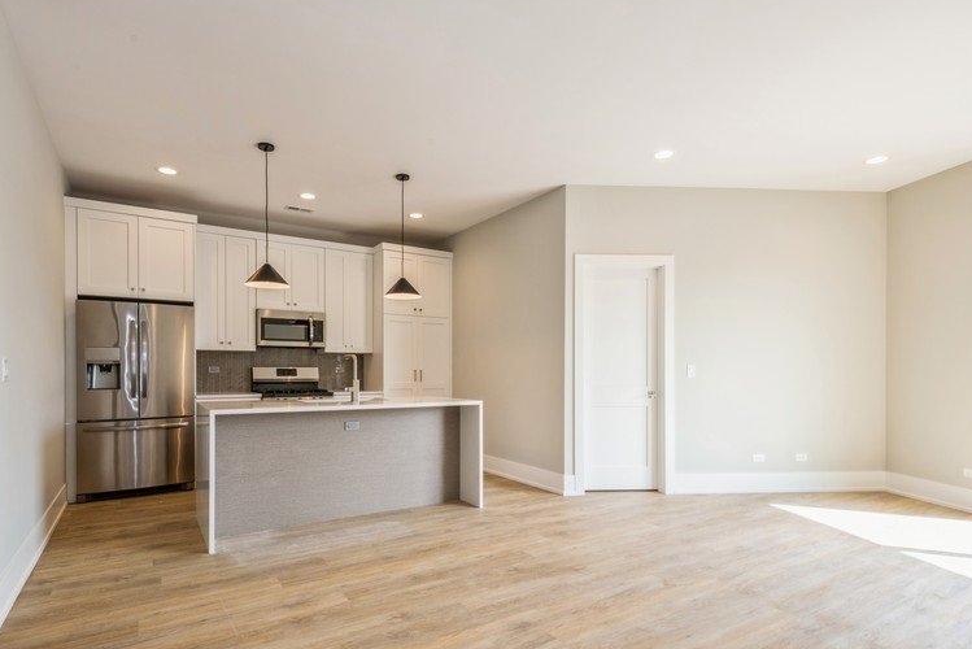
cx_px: 428
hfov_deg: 89.6
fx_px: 486
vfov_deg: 67.3
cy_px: 353
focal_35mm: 18
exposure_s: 1/15
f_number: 11
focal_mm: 15
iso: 200
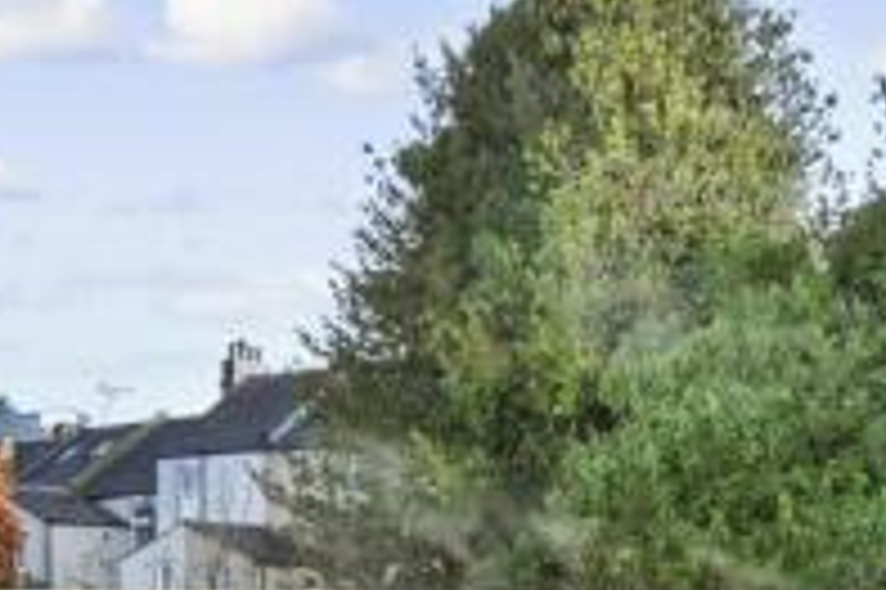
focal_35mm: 50
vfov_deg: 25.4
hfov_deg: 39.0
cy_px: 615
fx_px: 1229
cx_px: 614
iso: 160
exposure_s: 1/80
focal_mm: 10
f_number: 8
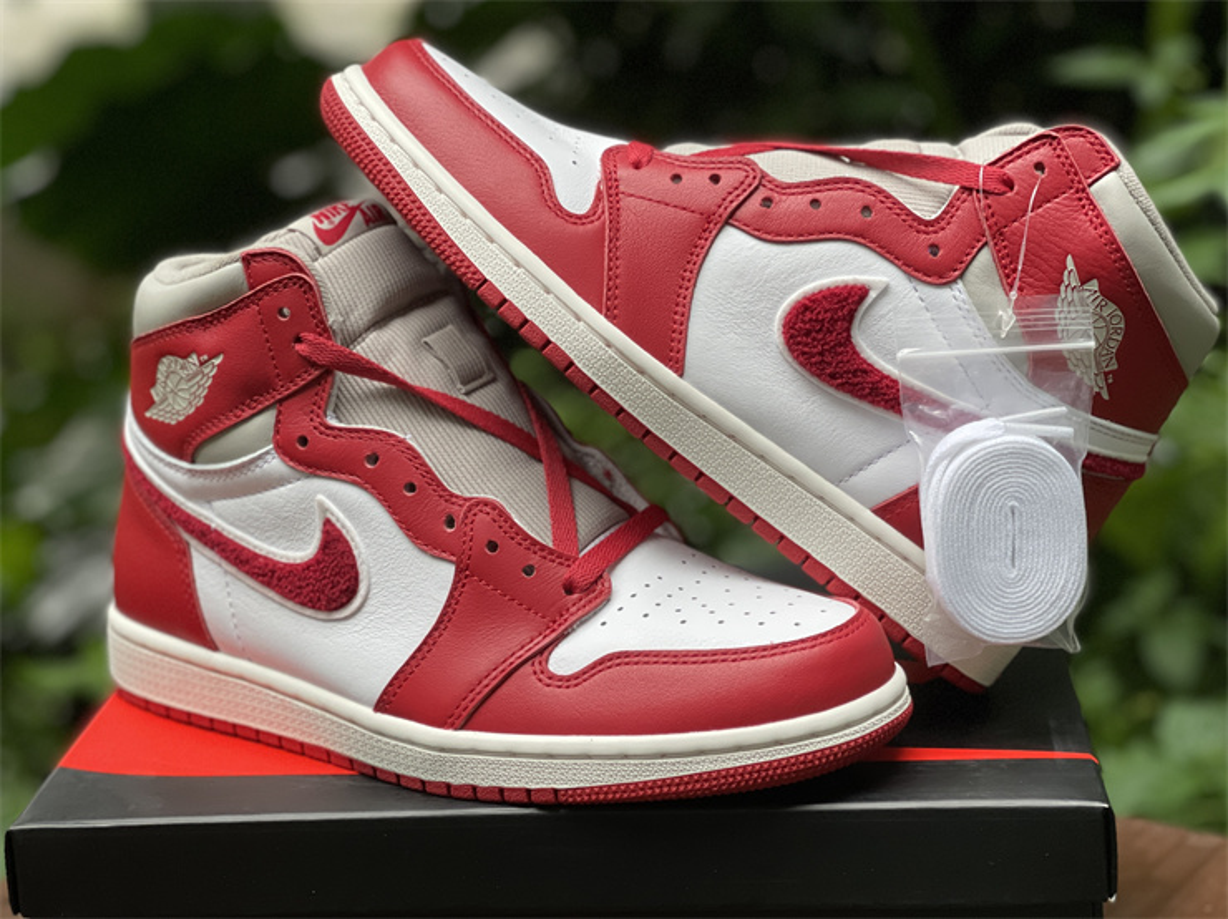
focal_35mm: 64
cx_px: 614
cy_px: 460
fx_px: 2269
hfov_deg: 30.3
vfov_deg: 22.9
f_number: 2.2
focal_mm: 7.5
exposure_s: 1/121
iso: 200
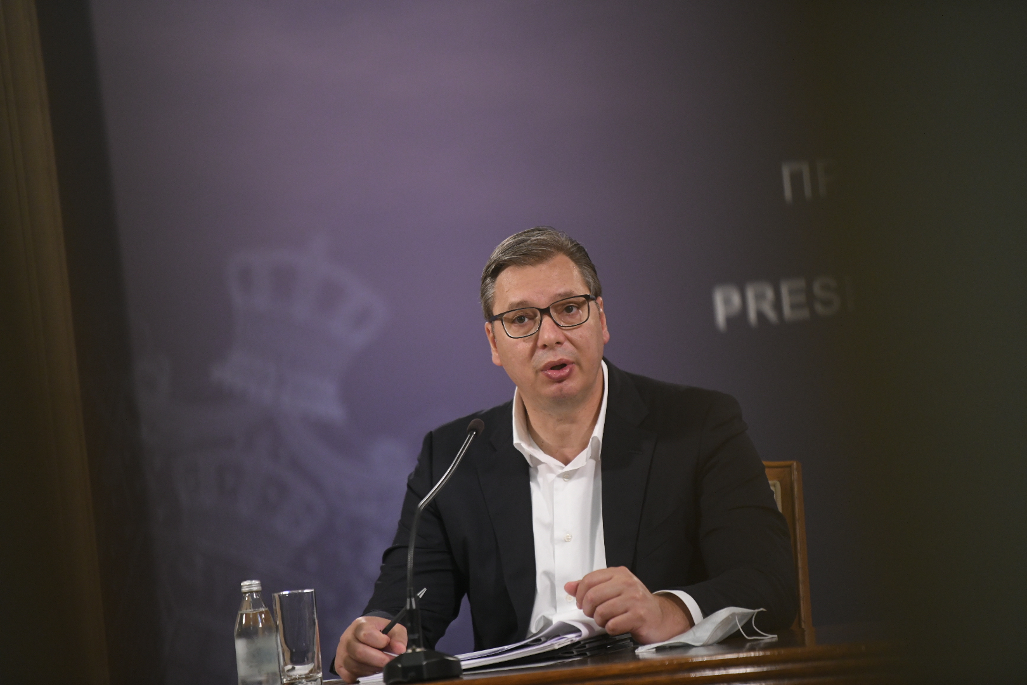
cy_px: 342
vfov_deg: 6.9
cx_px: 514
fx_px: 5705
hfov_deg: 10.3
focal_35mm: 200
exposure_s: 1/250
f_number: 2.8
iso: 3200
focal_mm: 200
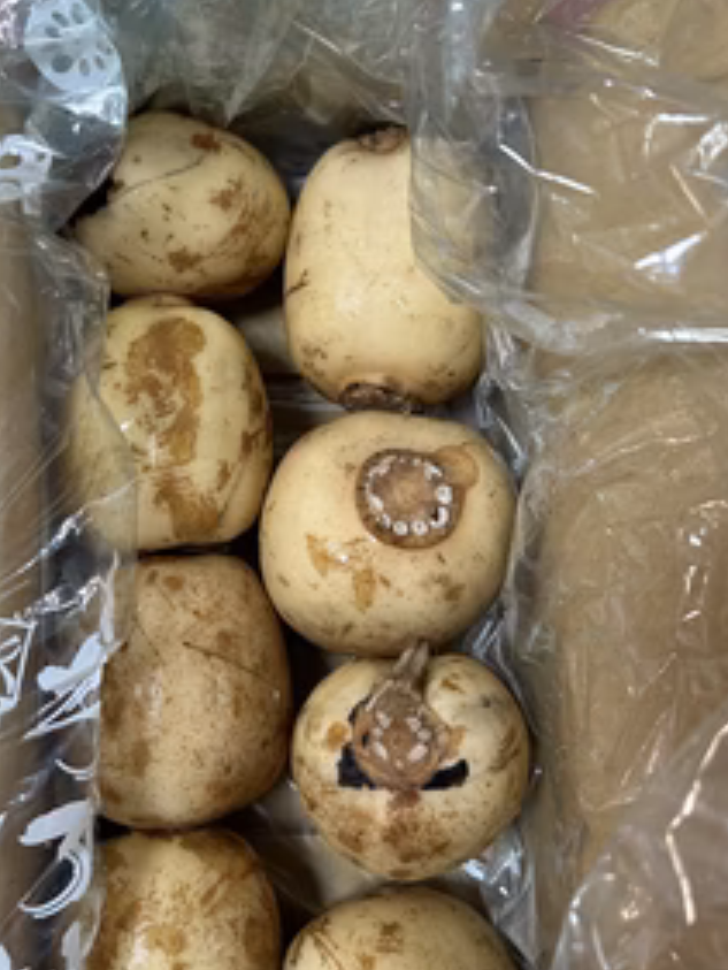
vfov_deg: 50.1
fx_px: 1037
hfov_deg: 38.4
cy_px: 459
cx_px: 266
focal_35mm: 37
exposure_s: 1/60
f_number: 1.5
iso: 160
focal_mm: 5.7
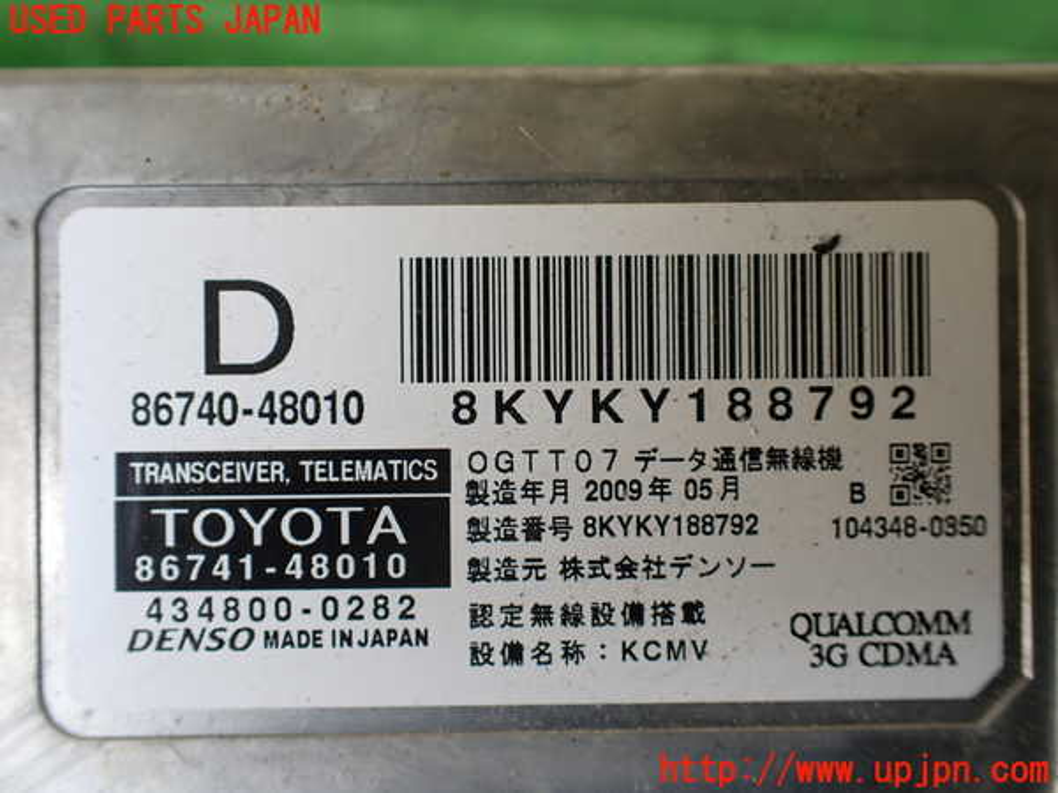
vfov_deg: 46.8
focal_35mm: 30
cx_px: 529
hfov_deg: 60.0
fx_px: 917
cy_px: 396
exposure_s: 1/125
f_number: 2.3
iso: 125
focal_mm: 5.4
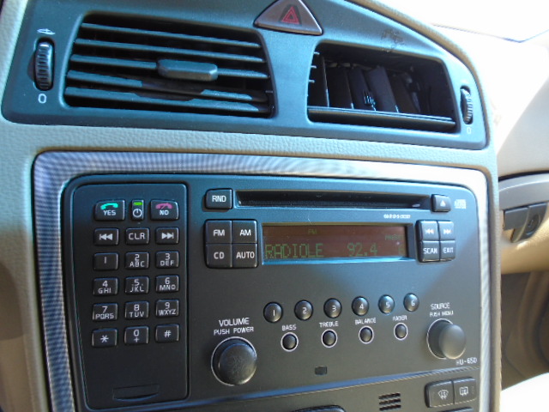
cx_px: 274
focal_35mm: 26
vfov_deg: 53.1
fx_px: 412
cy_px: 206
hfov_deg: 67.3
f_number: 3.2
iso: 100
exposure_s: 1/40
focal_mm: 4.6
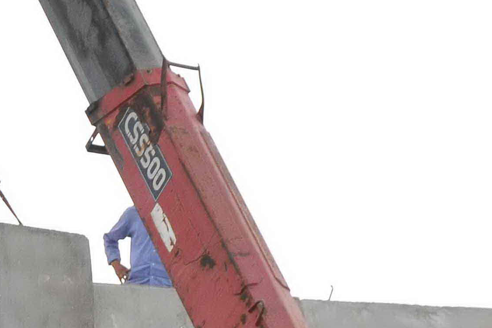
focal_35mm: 331
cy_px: 504
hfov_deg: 6.2
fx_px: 4524
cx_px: -19
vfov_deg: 4.1
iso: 800
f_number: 5.6
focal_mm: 58
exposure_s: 1/250
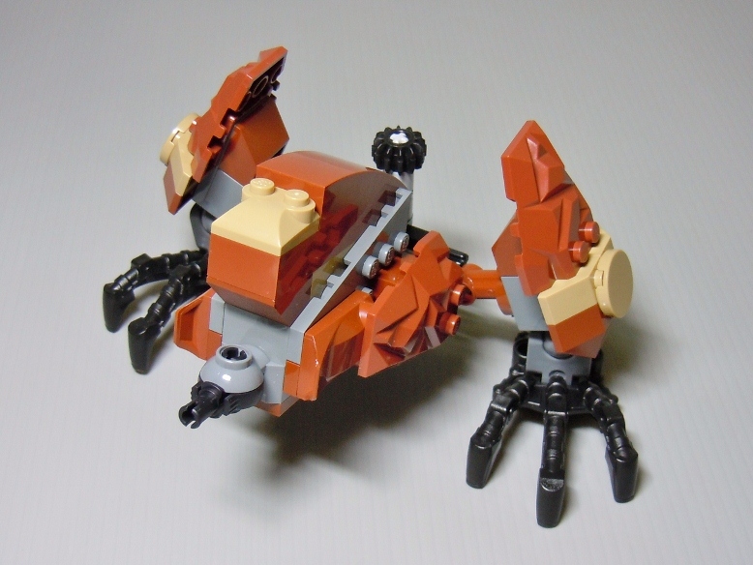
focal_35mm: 45
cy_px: 282
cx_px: 376
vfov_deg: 32.2
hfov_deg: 42.1
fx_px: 979
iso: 200
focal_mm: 8.1
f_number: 3.8
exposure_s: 1/10
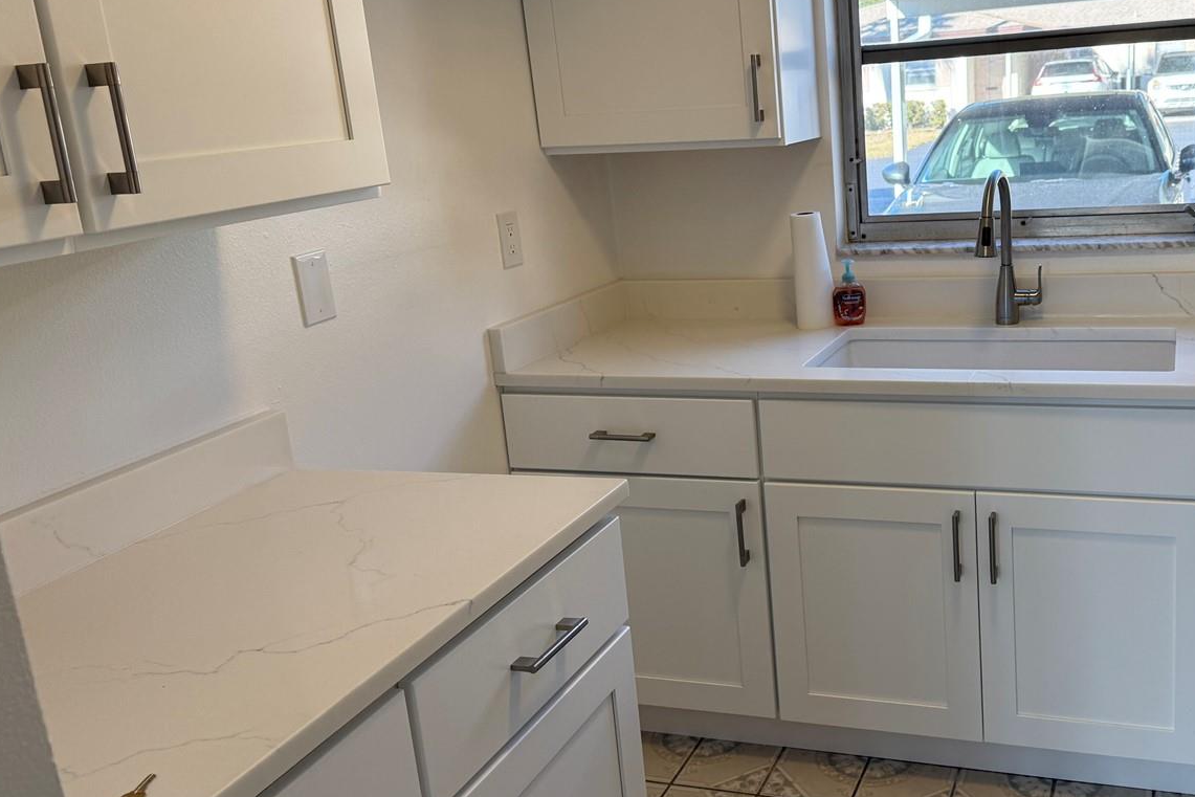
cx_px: 807
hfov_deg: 53.2
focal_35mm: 35
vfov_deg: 37.9
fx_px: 1162
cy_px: 379
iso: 100
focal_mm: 6.76
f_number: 1.78
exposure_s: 1/243
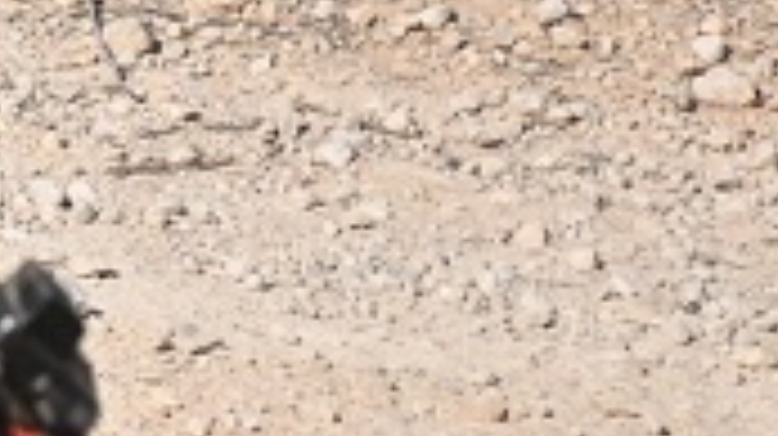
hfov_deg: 0.9
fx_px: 47885
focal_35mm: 2323
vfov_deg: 0.5
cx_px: -782
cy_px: 0
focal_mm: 250
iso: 500
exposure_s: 1/4000
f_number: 6.3
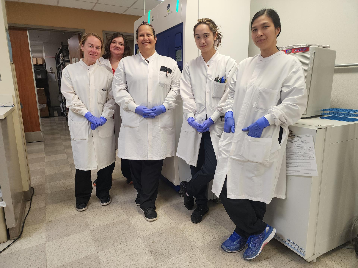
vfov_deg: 58.9
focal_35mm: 23
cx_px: 179
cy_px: 134
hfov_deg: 73.9
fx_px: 238
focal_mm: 6.4
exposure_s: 1/120
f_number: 1.8
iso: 160
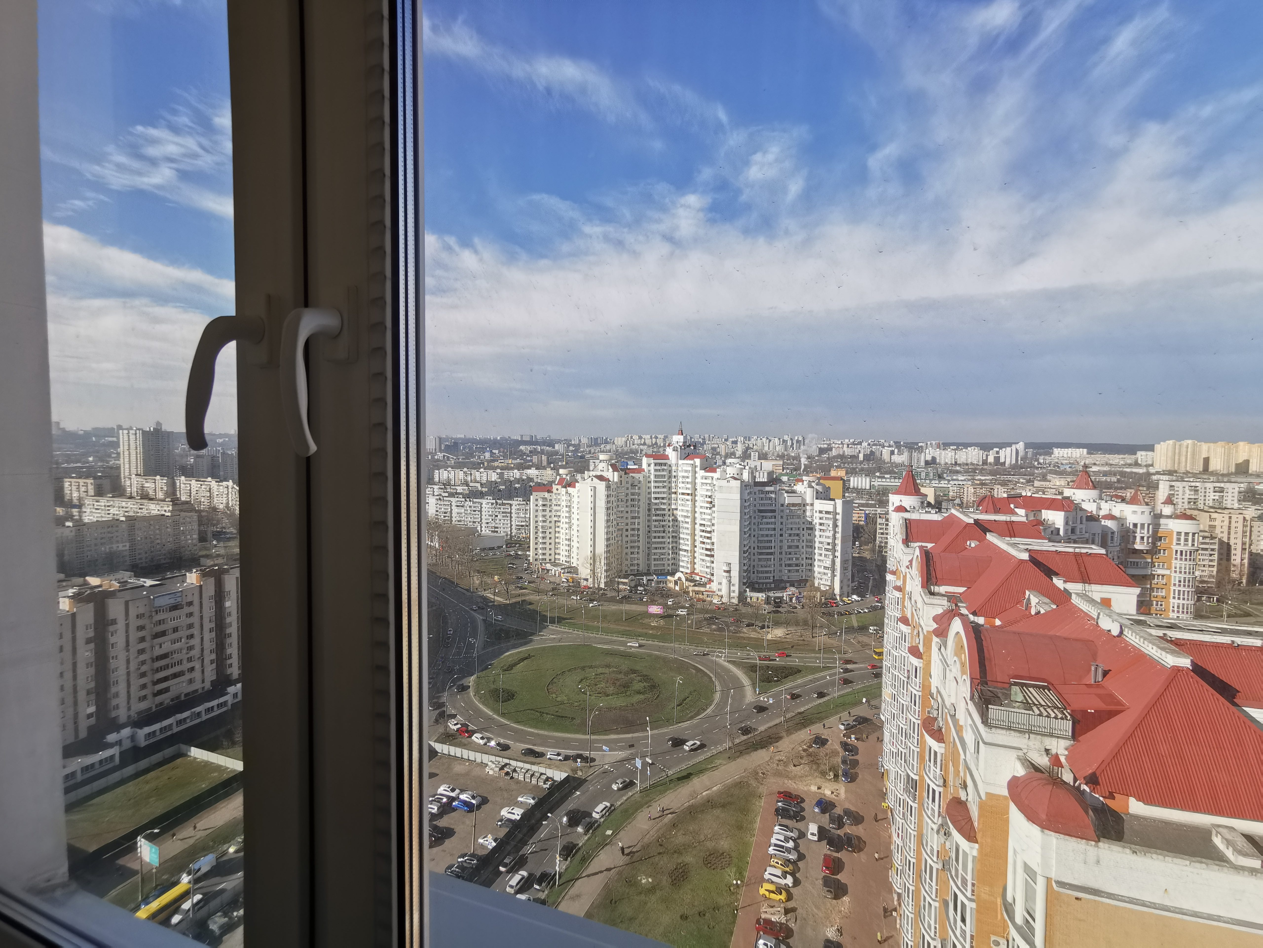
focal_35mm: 16
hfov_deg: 94.5
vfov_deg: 78.1
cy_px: 474
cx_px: 632
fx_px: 584
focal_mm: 2.35
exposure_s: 1/1004
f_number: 2.2
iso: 50
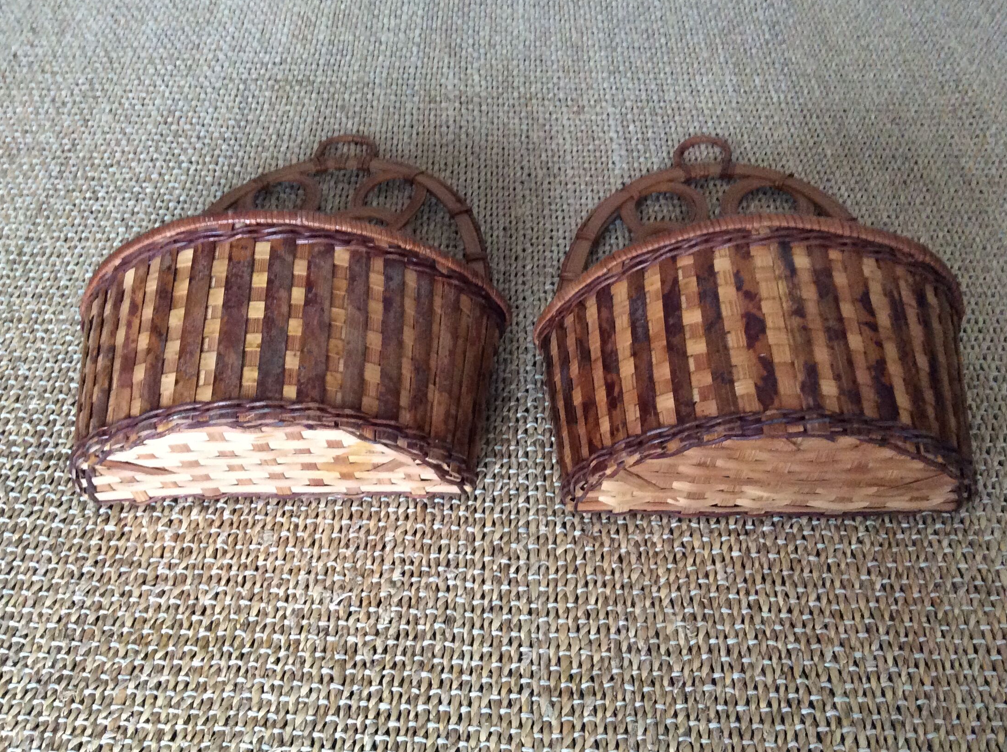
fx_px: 1104
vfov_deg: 37.6
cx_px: 515
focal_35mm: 38
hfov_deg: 49.0
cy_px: 363
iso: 250
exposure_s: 1/25
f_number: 2.4
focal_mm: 3.3
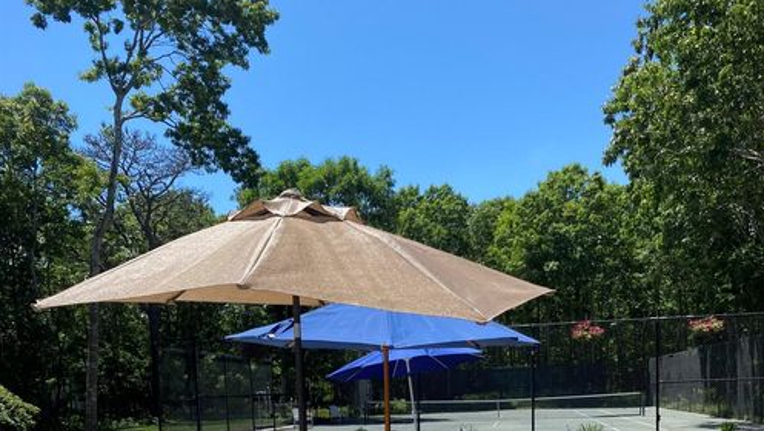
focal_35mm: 38
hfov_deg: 52.8
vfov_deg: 28.3
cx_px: 383
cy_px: 476
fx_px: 770
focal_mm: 4.25
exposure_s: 1/2268
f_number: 1.8
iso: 32
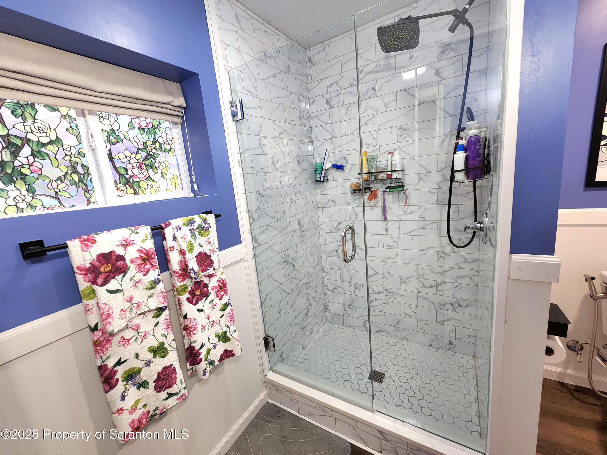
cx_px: 304
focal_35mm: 13
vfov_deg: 89.9
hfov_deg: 106.2
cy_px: 228
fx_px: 228
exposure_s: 1/60.2
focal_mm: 2.2
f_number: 2.2
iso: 320
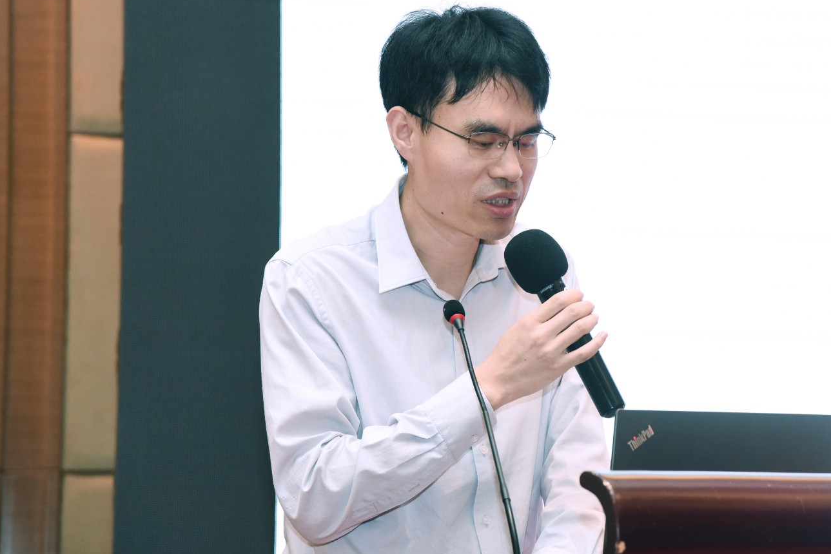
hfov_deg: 13.8
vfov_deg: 9.2
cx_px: 513
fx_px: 3440
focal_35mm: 149
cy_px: 231
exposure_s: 1/200
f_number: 4.5
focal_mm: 120
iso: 3200
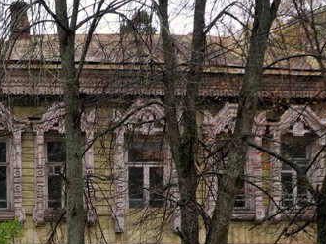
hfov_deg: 20.3
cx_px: 8
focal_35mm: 94
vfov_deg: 15.6
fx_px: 885
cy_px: 195
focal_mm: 24
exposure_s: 1/160
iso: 400
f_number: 8
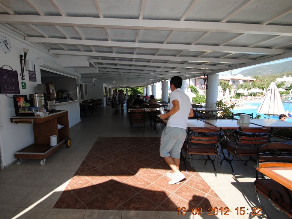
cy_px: 114
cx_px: 122
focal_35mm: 17
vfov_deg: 74.7
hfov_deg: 90.2
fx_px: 143
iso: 100
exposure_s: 1/200
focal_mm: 10
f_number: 5
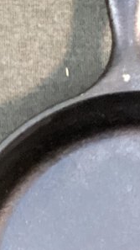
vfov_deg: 12.3
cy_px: 267
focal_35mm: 172
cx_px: 190
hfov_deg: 7.0
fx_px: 1135
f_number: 2.4
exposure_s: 1/30
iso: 640
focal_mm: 3.3
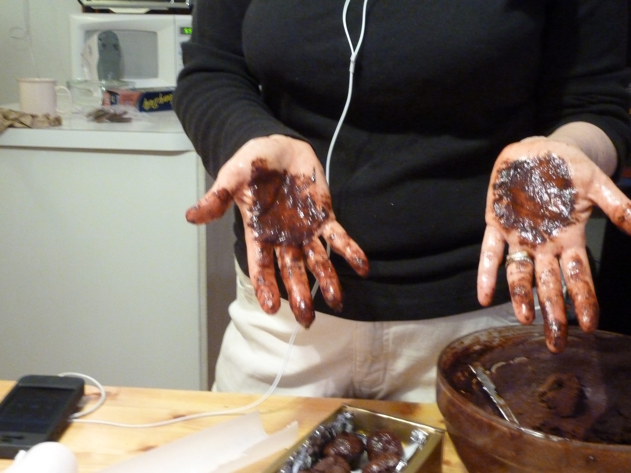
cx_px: 316
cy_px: 236
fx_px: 766
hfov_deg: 44.8
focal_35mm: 42
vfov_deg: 34.3
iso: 800
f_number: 3.7
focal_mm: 6.9
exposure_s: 1/13
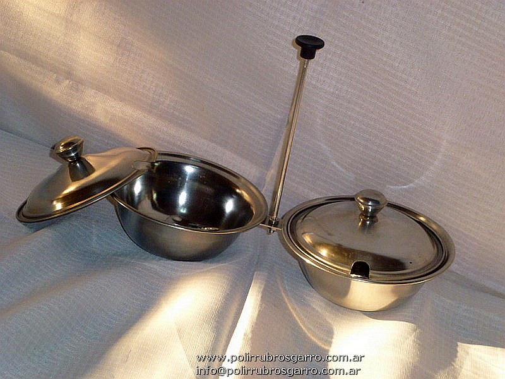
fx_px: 1036
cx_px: 252
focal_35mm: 71
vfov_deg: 20.7
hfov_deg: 27.4
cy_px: 190
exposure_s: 1/60
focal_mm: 12.7
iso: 250
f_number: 4.7
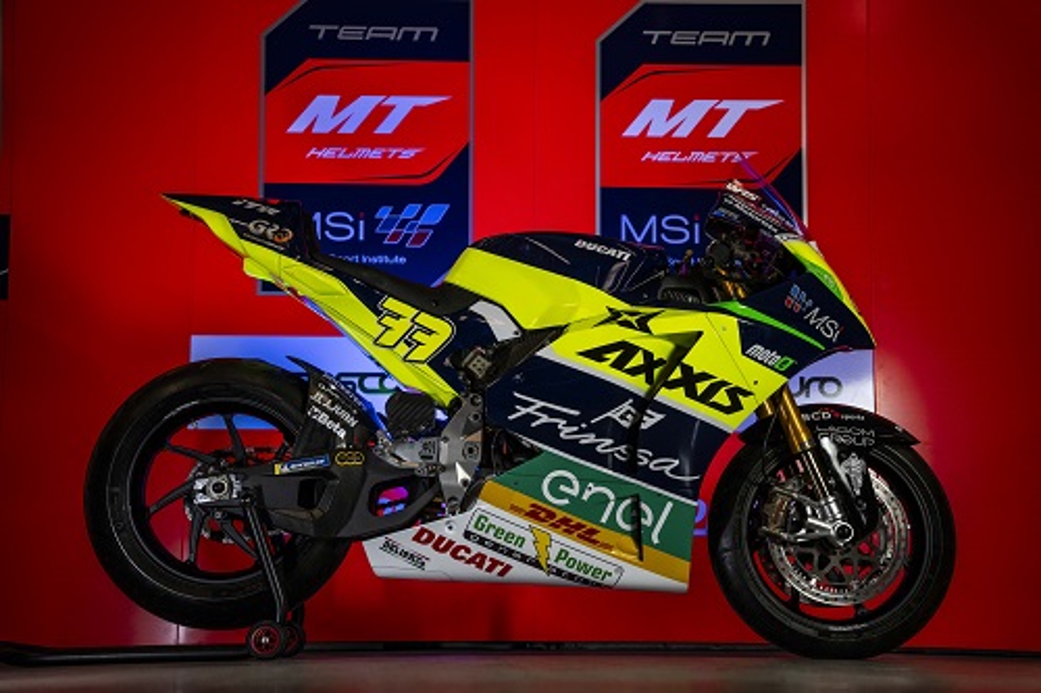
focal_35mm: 70
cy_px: 346
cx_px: 520
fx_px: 2023
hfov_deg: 28.9
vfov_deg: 19.4
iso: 800
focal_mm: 70
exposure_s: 1/160
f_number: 2.8
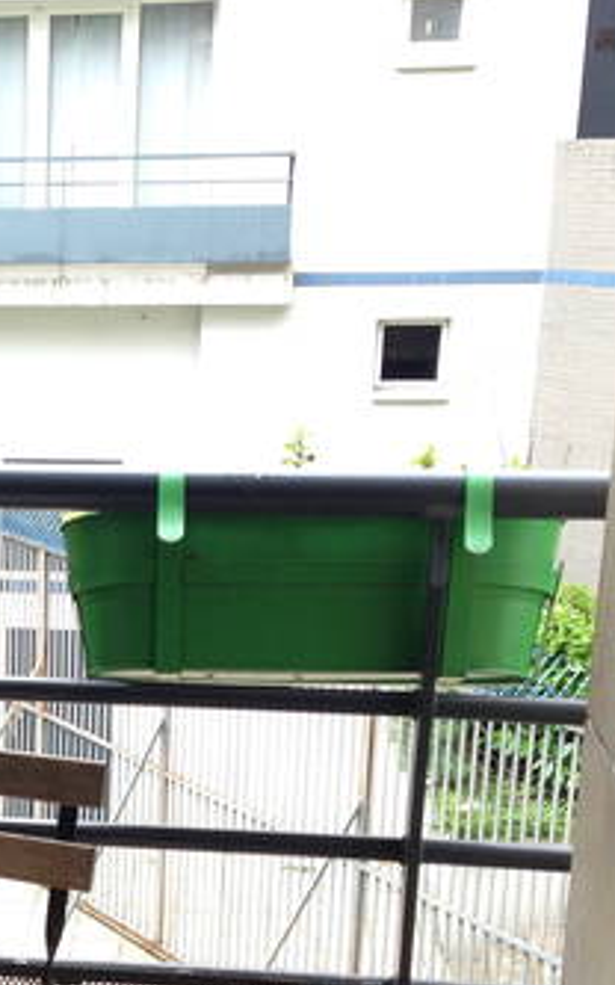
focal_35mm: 83
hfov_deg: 15.0
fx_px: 2227
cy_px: 772
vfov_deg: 24.6
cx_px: -204
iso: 64
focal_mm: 4.12
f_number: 2.4
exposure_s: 1/120
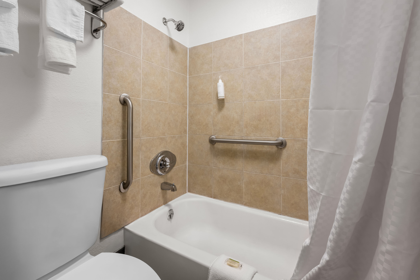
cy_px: 140
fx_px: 163
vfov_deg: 81.2
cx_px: 210
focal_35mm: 14
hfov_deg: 104.2
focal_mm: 14
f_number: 8
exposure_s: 1/2
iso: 125
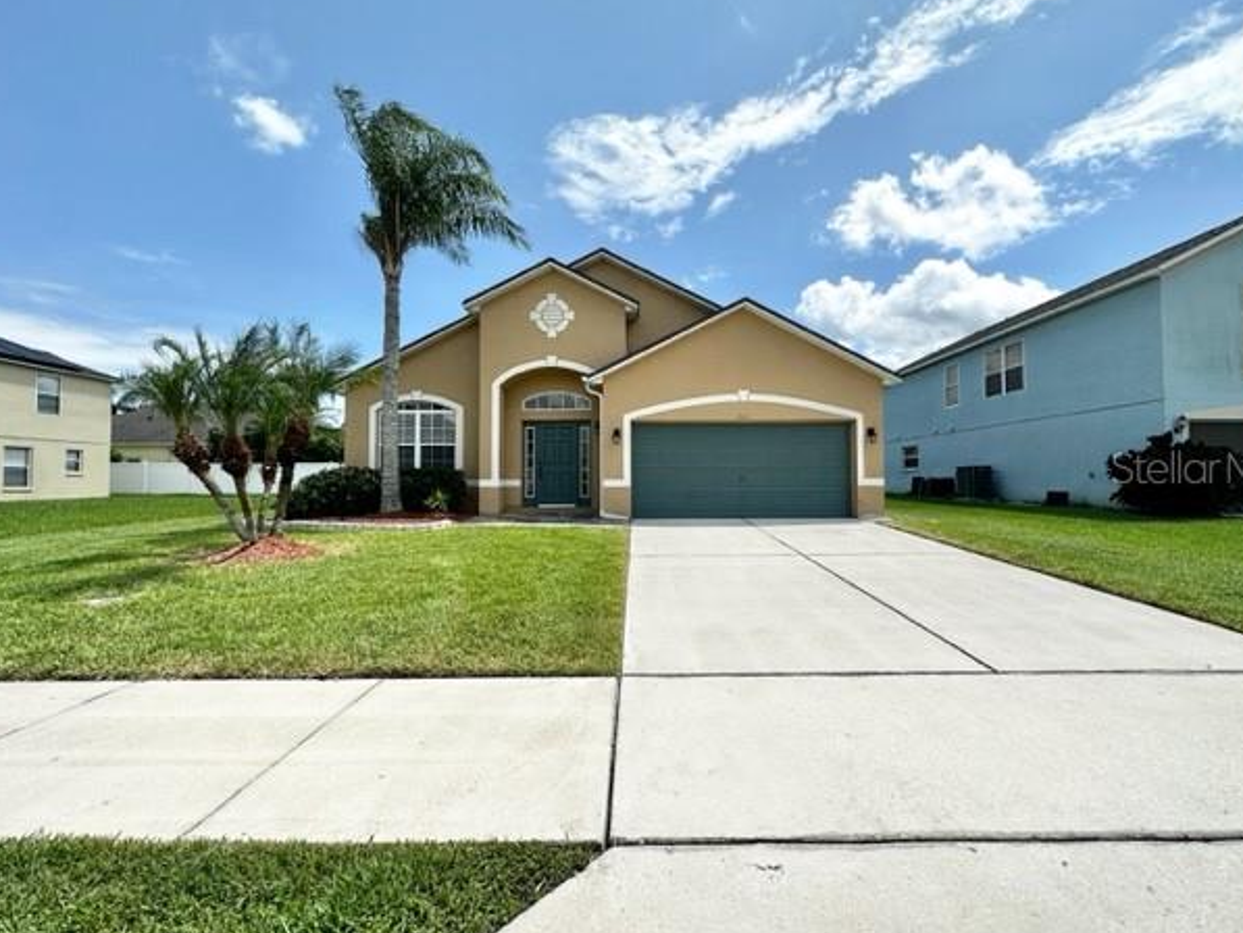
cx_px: 641
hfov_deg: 98.1
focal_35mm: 15
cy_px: 466
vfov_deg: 81.8
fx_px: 539
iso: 50
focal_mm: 2.22
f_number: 2.2
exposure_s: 1/2257
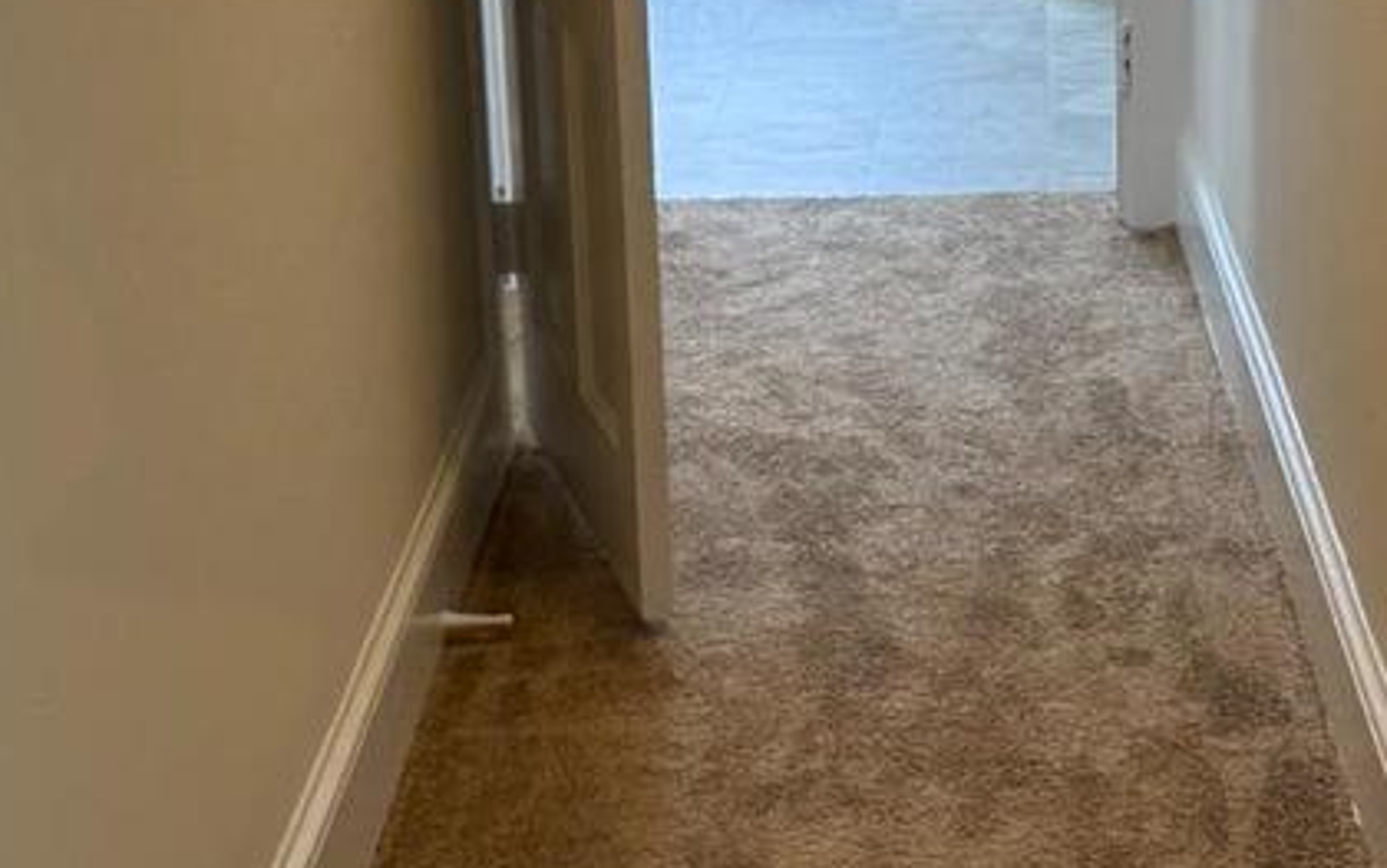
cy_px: 323
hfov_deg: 22.3
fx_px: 3517
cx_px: 806
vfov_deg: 14.1
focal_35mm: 93
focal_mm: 6.76
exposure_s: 1/60
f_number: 1.78
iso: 125
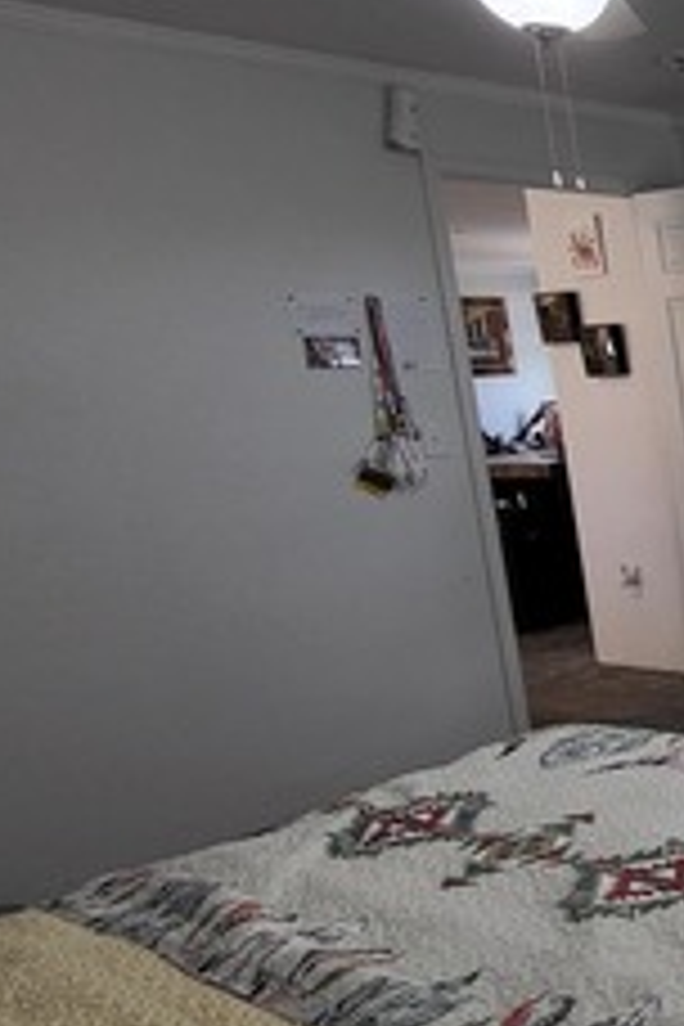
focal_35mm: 38
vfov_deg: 50.7
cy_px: 540
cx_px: 1269
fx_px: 1083
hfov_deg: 21.1
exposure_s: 1/60
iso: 64
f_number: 2.2
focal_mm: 1.74
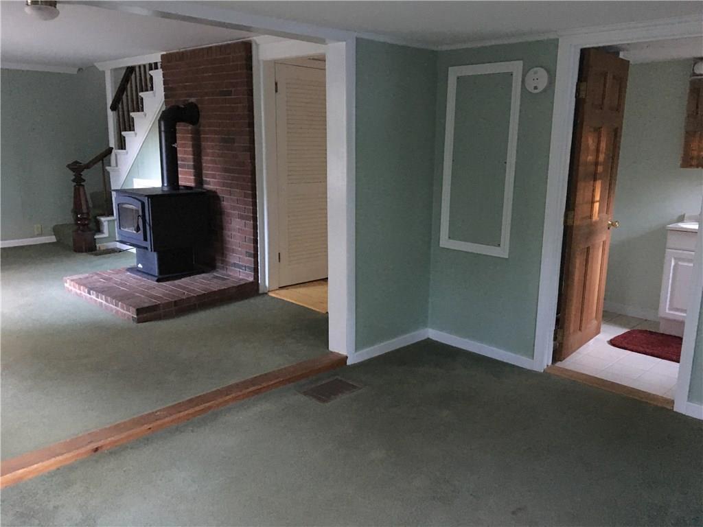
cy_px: 264
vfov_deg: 48.2
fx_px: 589
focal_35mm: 29
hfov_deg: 61.7
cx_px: 352
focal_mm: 4.15
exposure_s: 1/15
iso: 400
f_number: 2.2
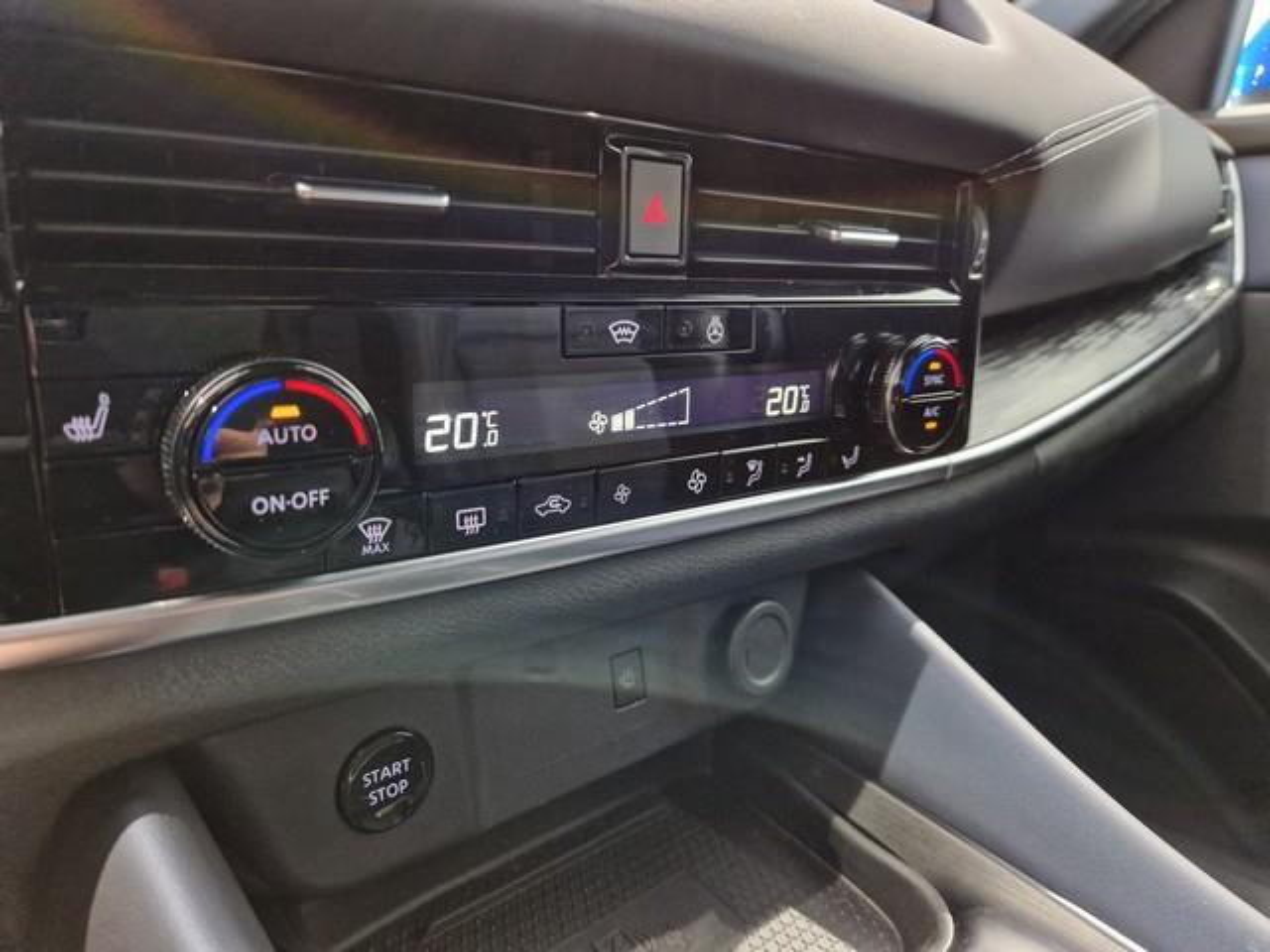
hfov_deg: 73.9
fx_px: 844
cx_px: 635
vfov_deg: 58.9
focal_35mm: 23
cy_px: 476
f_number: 1.8
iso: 640
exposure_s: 1/25
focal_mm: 5.4
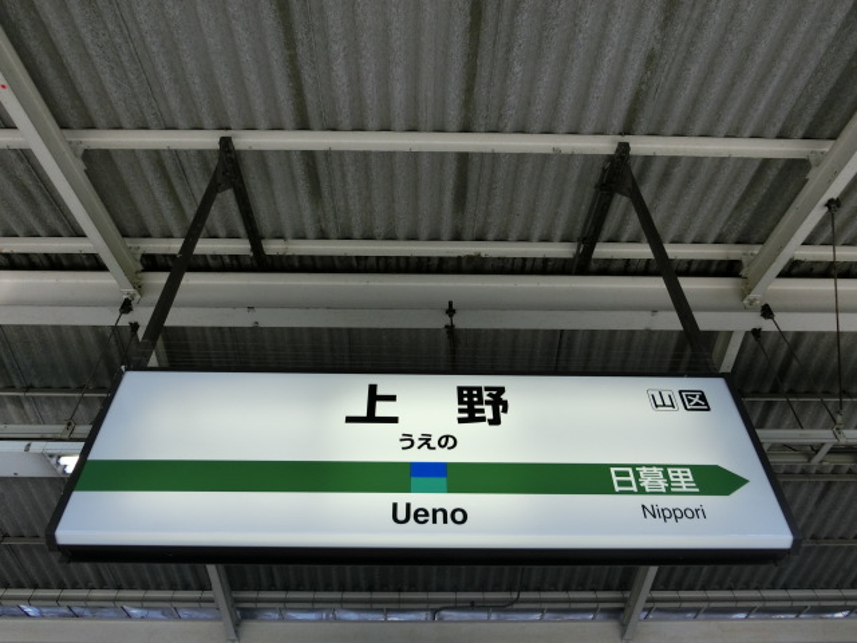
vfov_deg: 54.9
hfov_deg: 69.4
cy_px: 322
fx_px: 619
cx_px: 428
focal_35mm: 25
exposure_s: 1/125
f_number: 3.5
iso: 80
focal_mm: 4.5
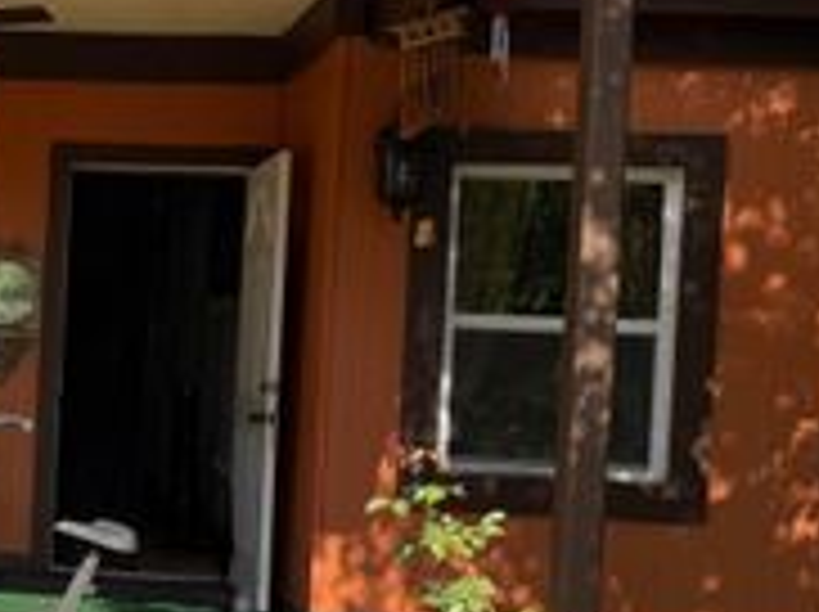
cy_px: 340
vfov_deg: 22.2
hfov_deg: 26.2
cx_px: -166
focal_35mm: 66
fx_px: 1559
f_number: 1.78
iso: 80
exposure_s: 1/3145
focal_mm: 6.76
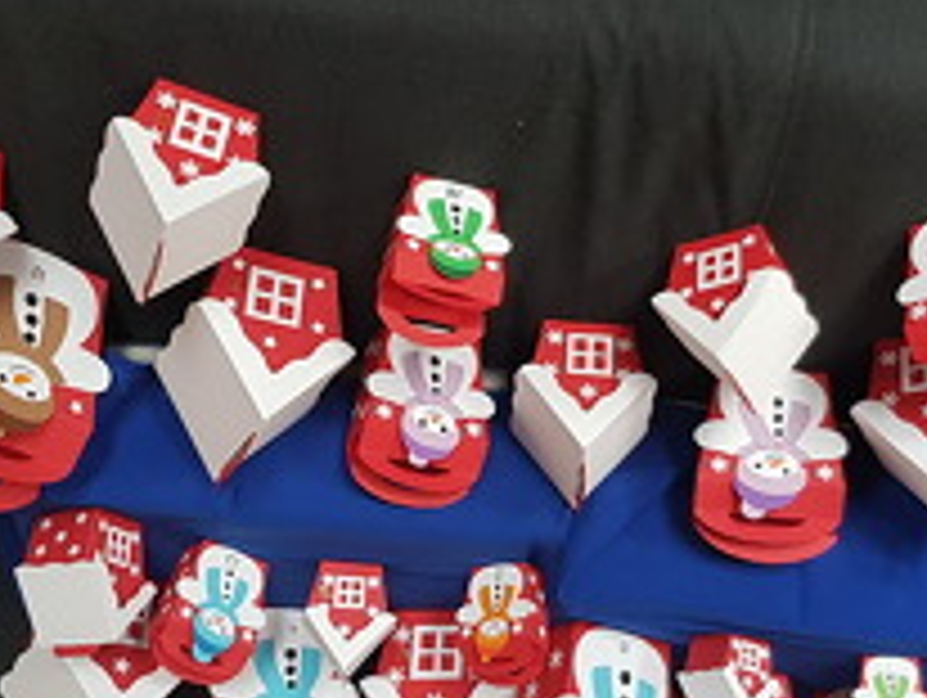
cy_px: 387
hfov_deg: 42.8
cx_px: 529
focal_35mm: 44
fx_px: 1180
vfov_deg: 32.9
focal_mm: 4.2
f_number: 1.7
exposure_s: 1/30
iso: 160
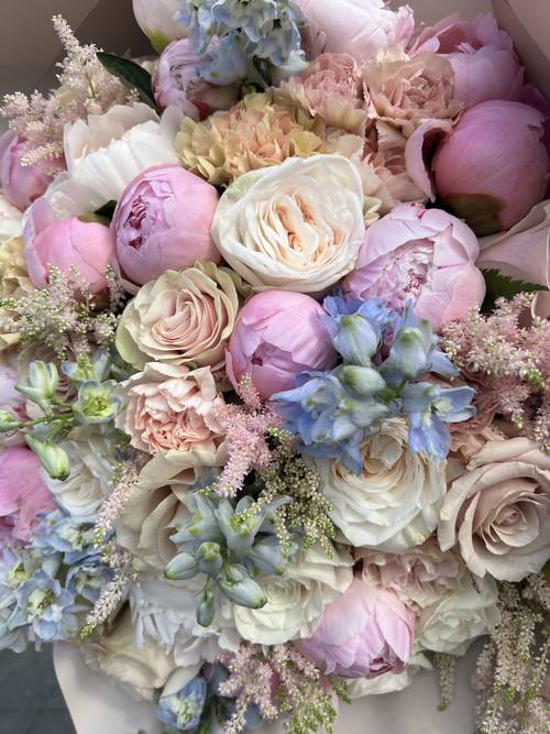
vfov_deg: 67.3
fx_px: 551
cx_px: 275
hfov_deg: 53.0
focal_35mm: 26
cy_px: 367
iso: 50
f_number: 1.5
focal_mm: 5.7
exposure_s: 1/2762
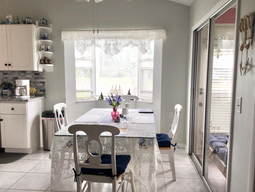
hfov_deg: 58.4
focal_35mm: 31
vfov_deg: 45.4
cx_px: 128
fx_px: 228
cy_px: 96
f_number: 2.4
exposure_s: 1/60
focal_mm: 3.3
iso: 25
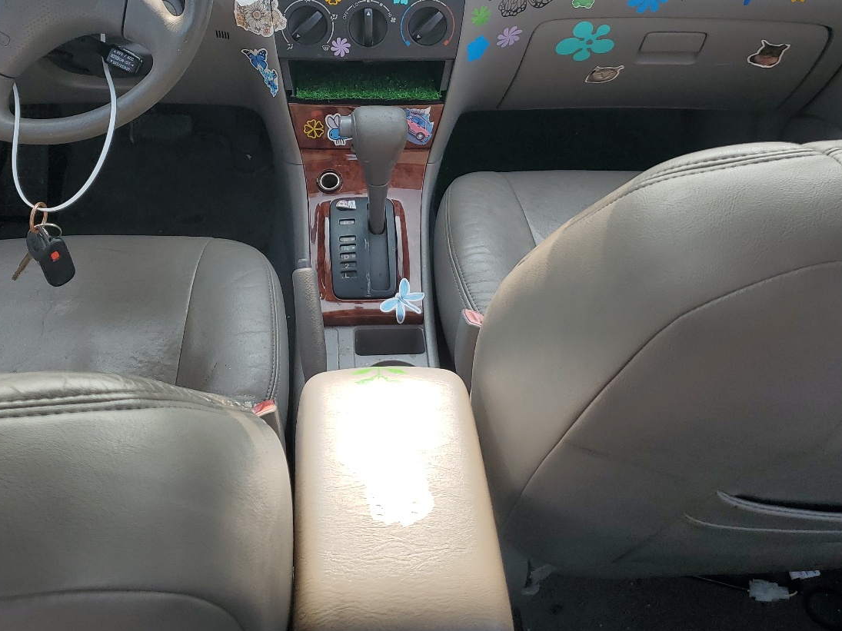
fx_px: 924
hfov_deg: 49.0
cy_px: 178
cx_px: 398
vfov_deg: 37.0
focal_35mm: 38
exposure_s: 1/714
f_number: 1.5
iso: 50
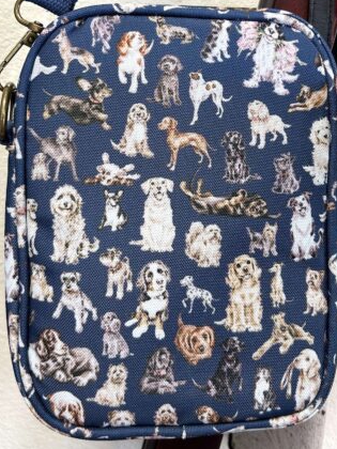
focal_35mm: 33
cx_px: 189
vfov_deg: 54.7
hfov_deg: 42.9
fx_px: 428
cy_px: 166
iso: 80
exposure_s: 1/60
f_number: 1.5
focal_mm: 5.7
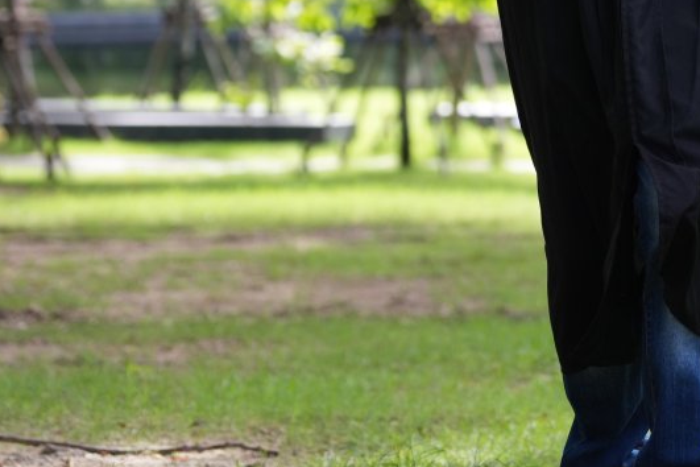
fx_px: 4102
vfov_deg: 6.4
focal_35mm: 211
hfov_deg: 9.7
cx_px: 653
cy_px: -218
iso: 400
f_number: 2.8
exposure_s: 1/1000
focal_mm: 70
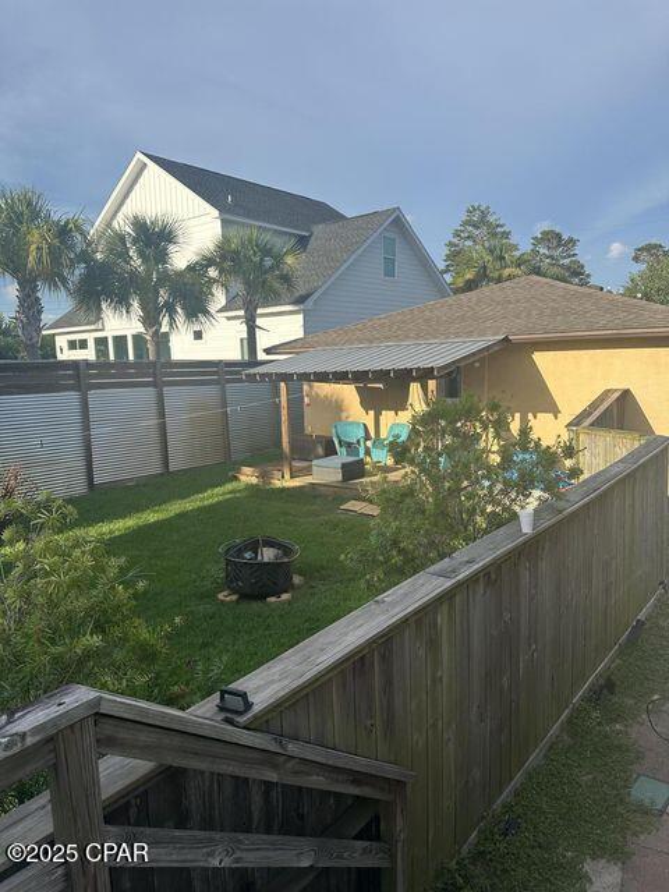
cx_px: 334
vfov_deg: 71.6
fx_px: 618
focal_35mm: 24
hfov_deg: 56.8
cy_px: 446
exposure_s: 1/2809
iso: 80
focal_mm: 6.86
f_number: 1.78
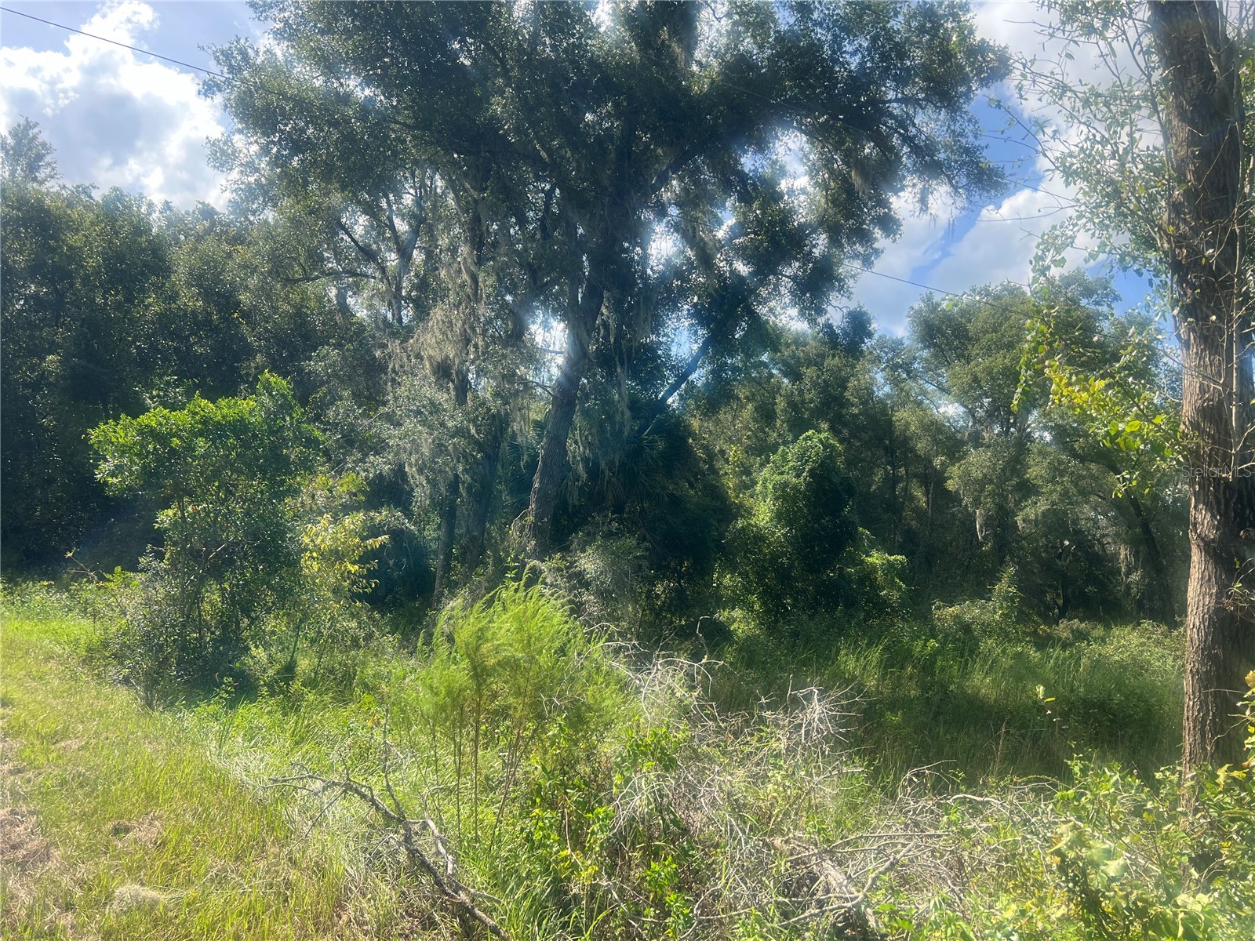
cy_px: 470
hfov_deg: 67.3
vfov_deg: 53.1
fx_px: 943
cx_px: 628
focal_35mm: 26
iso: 50
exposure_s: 1/1698
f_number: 1.5
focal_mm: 5.7
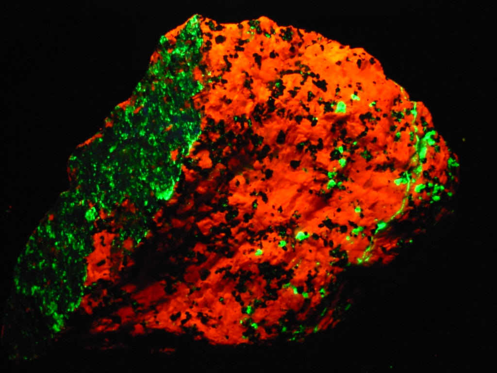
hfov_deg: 49.0
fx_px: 546
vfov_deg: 37.7
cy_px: 186
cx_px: 248
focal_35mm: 38
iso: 159
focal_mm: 6.3
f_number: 2.9
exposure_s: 1/3.8
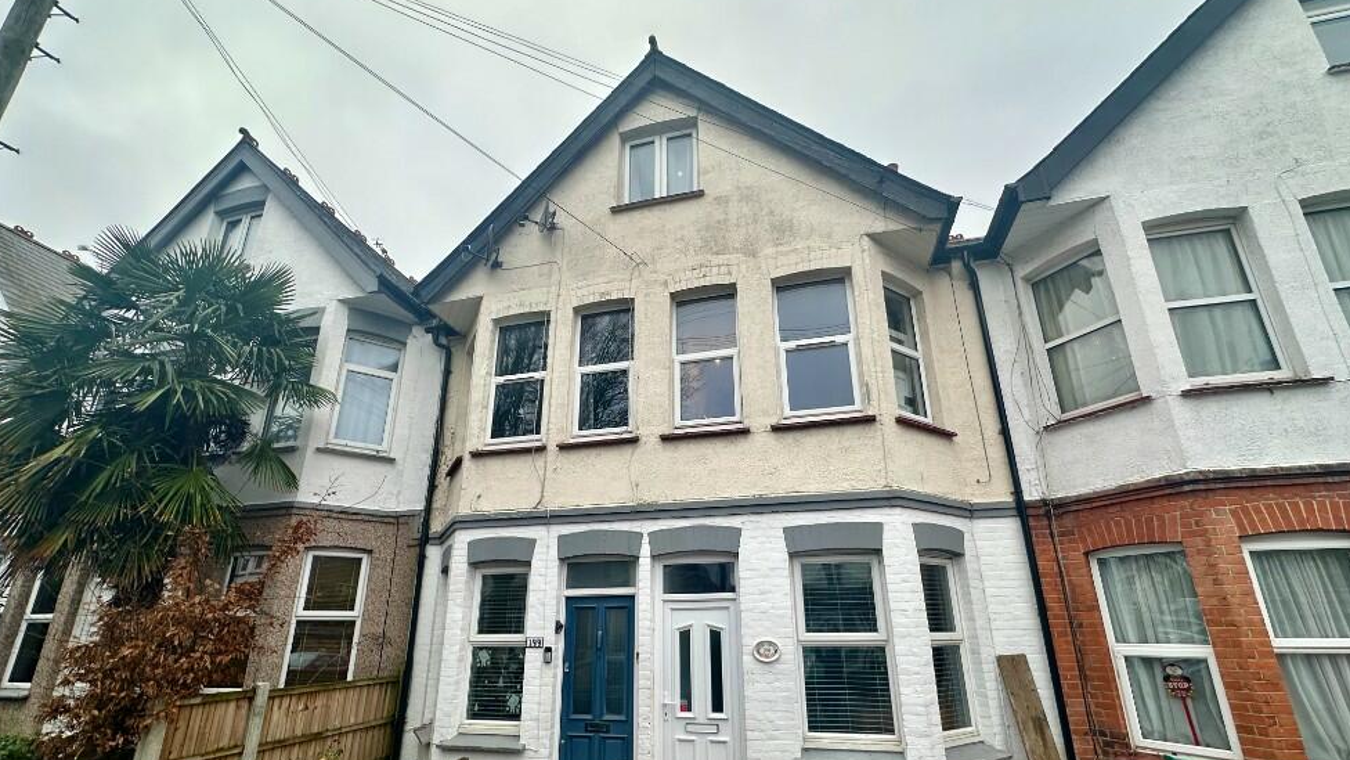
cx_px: 672
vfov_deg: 66.6
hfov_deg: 99.4
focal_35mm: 16
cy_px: 446
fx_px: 573
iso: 40
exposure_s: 1/203
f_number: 2.2
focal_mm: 2.22
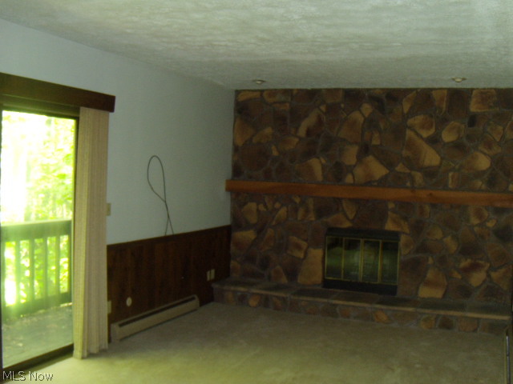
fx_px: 534
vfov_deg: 39.7
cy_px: 192
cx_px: 256
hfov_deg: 51.4
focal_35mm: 36
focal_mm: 6.4
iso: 250
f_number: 3.6
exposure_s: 1/30
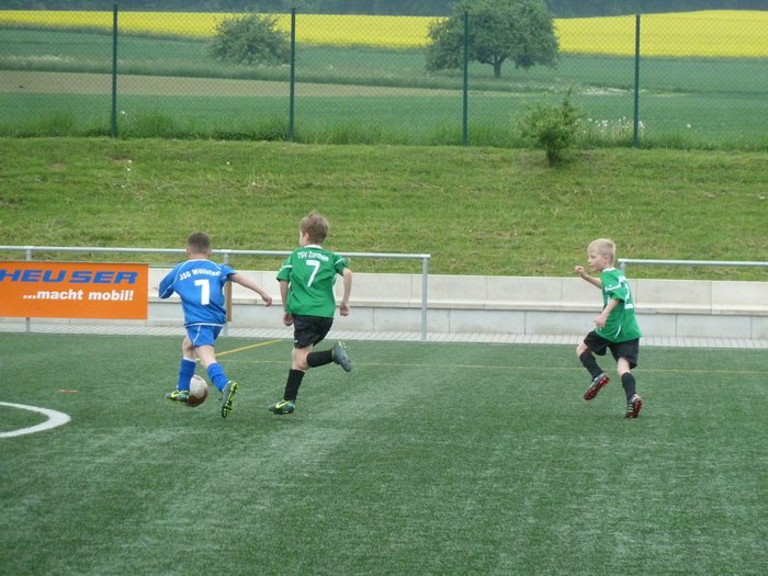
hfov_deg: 8.2
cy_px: 288
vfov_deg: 6.1
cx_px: 384
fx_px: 5369
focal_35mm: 242
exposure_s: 1/800
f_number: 4.7
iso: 640
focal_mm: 39.7
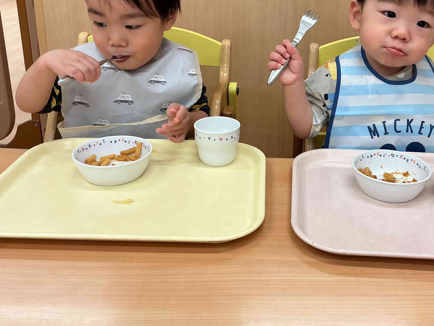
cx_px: 277
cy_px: 113
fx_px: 489
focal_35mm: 39
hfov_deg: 47.3
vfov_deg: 36.5
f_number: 1.8
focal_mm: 3
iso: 40
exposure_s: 1/60
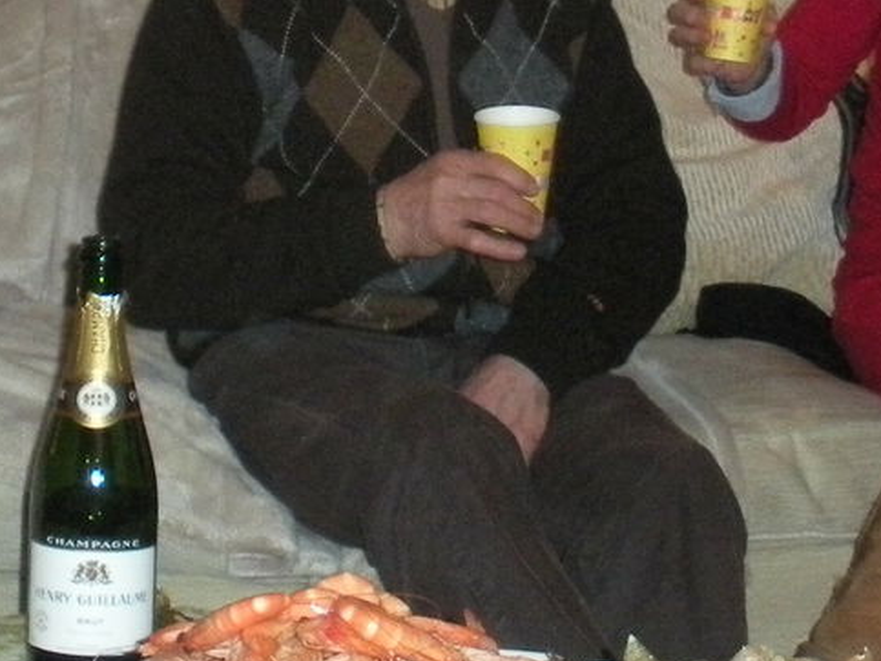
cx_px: 339
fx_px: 2952
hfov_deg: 17.0
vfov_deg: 12.5
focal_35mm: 116
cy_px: -89
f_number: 3.5
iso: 400
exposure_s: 1/60
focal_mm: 6.3
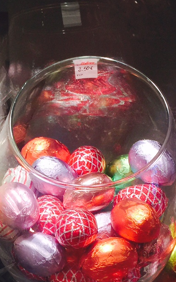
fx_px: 621
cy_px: 276
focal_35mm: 81
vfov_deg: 24.5
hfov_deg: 16.1
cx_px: 52
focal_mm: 4.15
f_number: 2.2
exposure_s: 1/33
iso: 32
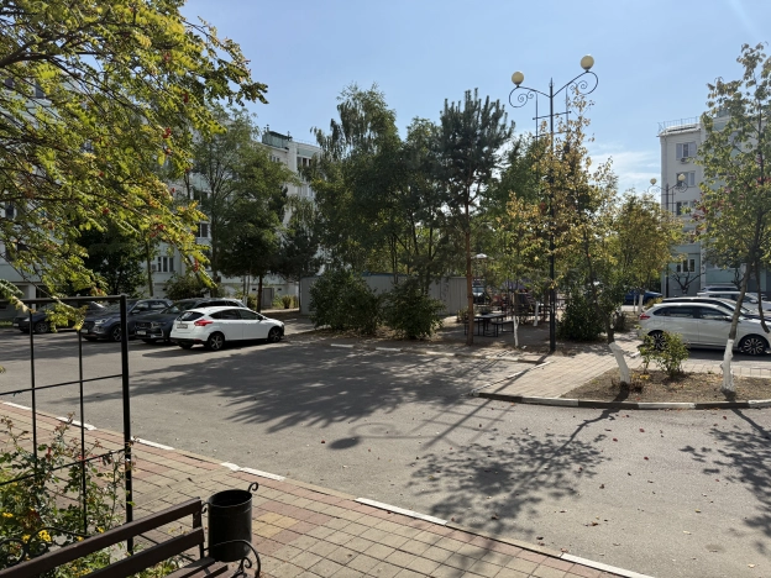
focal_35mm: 24
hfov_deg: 71.6
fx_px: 535
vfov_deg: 56.8
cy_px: 289
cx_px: 386
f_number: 1.78
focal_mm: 6.76
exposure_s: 1/8130
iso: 125
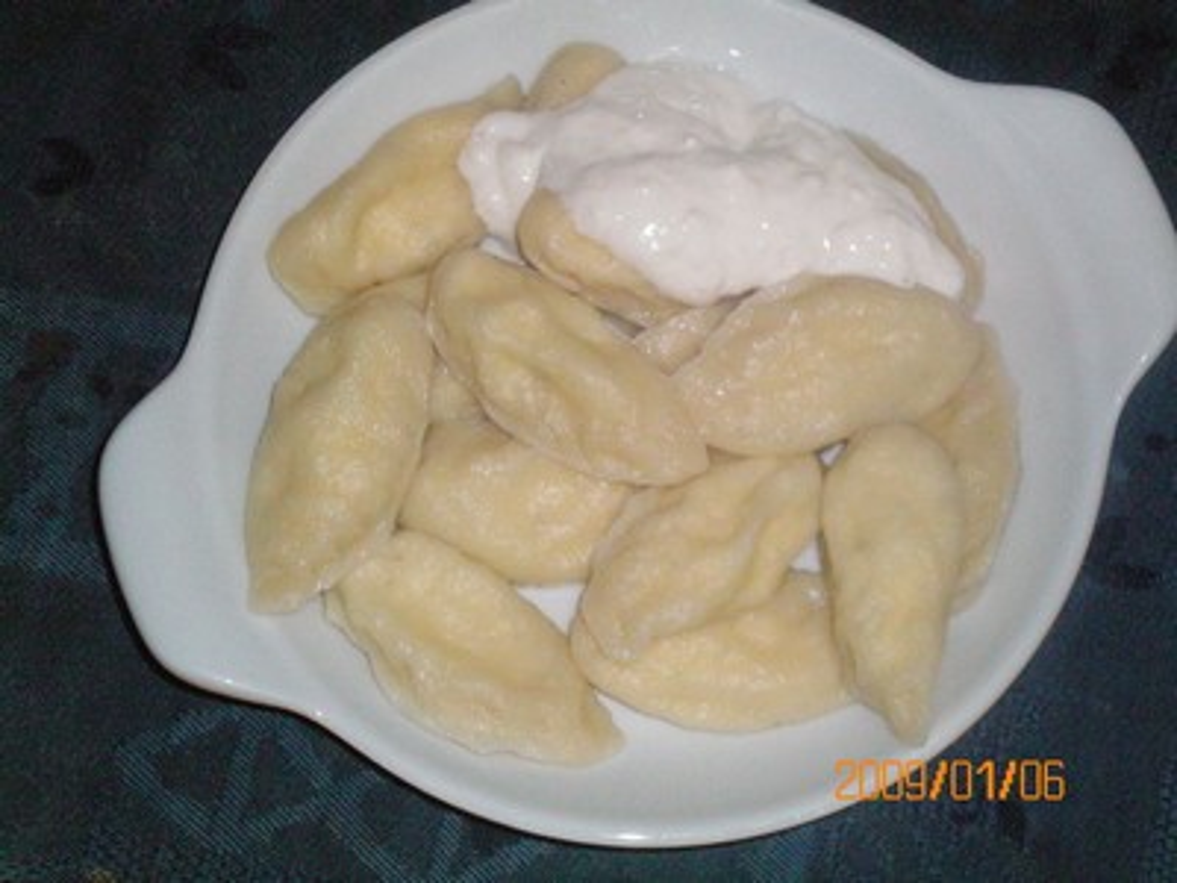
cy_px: 442
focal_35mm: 74
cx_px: 588
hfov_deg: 26.3
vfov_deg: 19.9
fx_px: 2516
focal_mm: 12.3
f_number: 4.6
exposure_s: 1/80
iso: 400
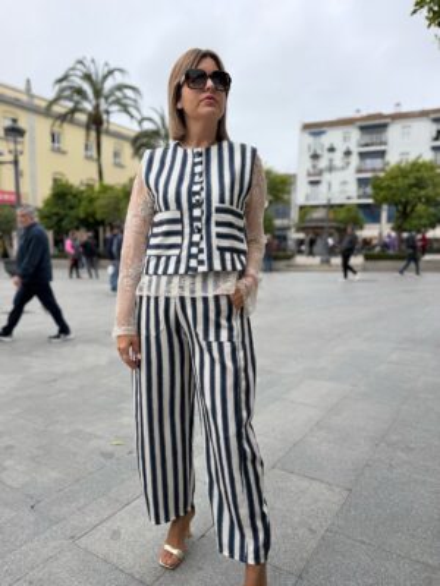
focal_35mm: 24
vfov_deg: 71.6
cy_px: 293
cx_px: 220
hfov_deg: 56.8
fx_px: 407
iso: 80
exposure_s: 1/2370
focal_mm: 6.76
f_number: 1.78
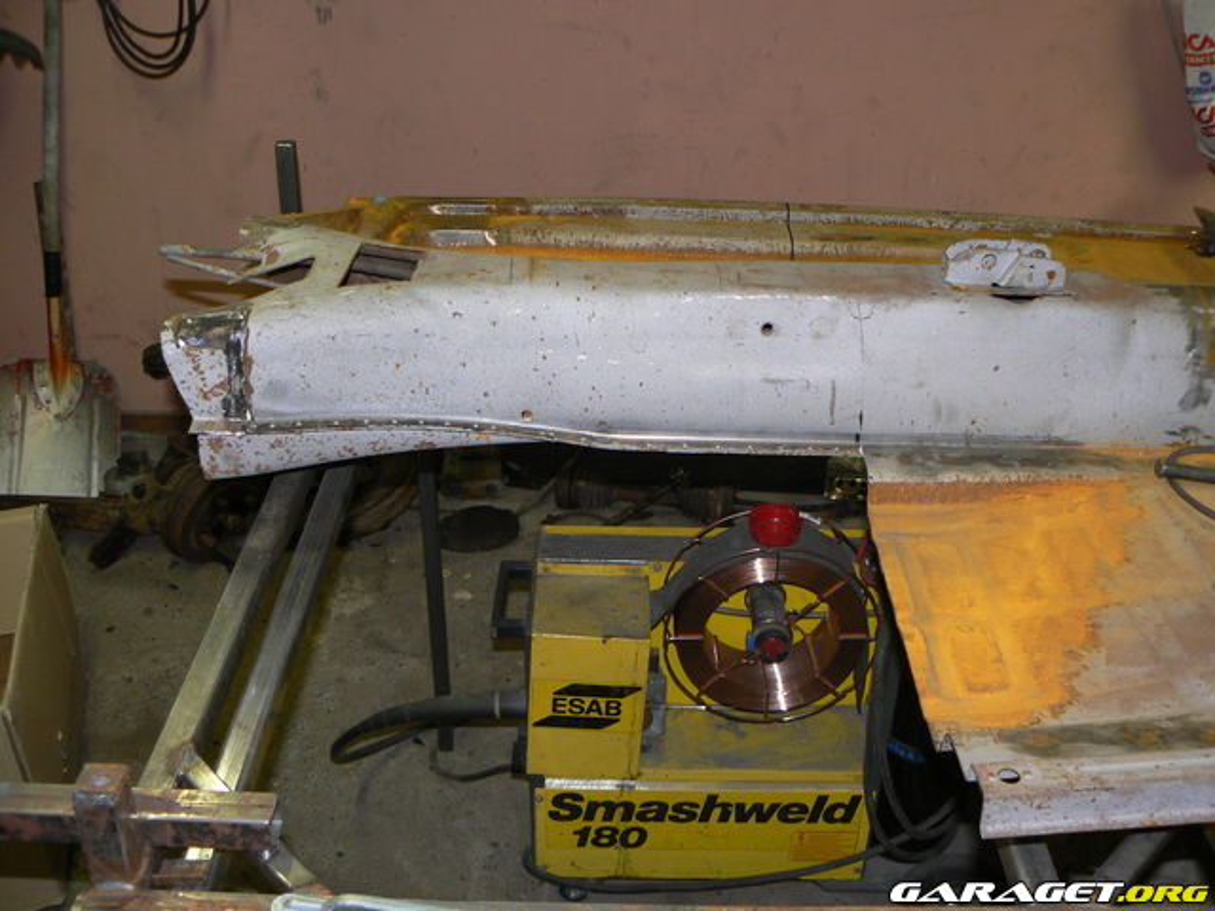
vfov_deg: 39.7
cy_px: 456
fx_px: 1264
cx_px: 608
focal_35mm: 36
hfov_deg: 51.4
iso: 100
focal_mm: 6
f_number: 2.8
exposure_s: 1/30
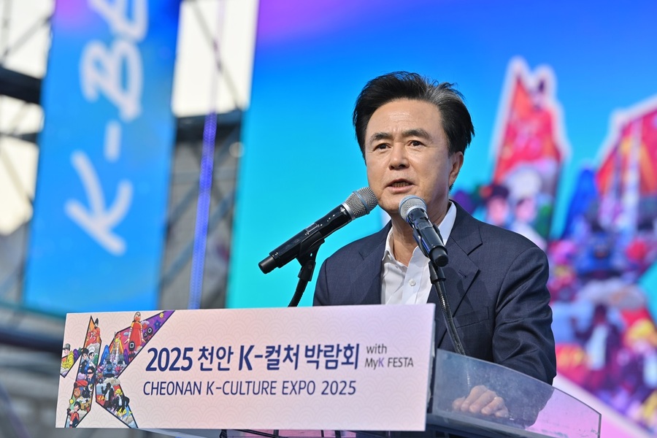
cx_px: 328
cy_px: 219
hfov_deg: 14.2
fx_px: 2646
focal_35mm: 145
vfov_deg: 9.5
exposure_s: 1/250
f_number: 5
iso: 200
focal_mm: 145
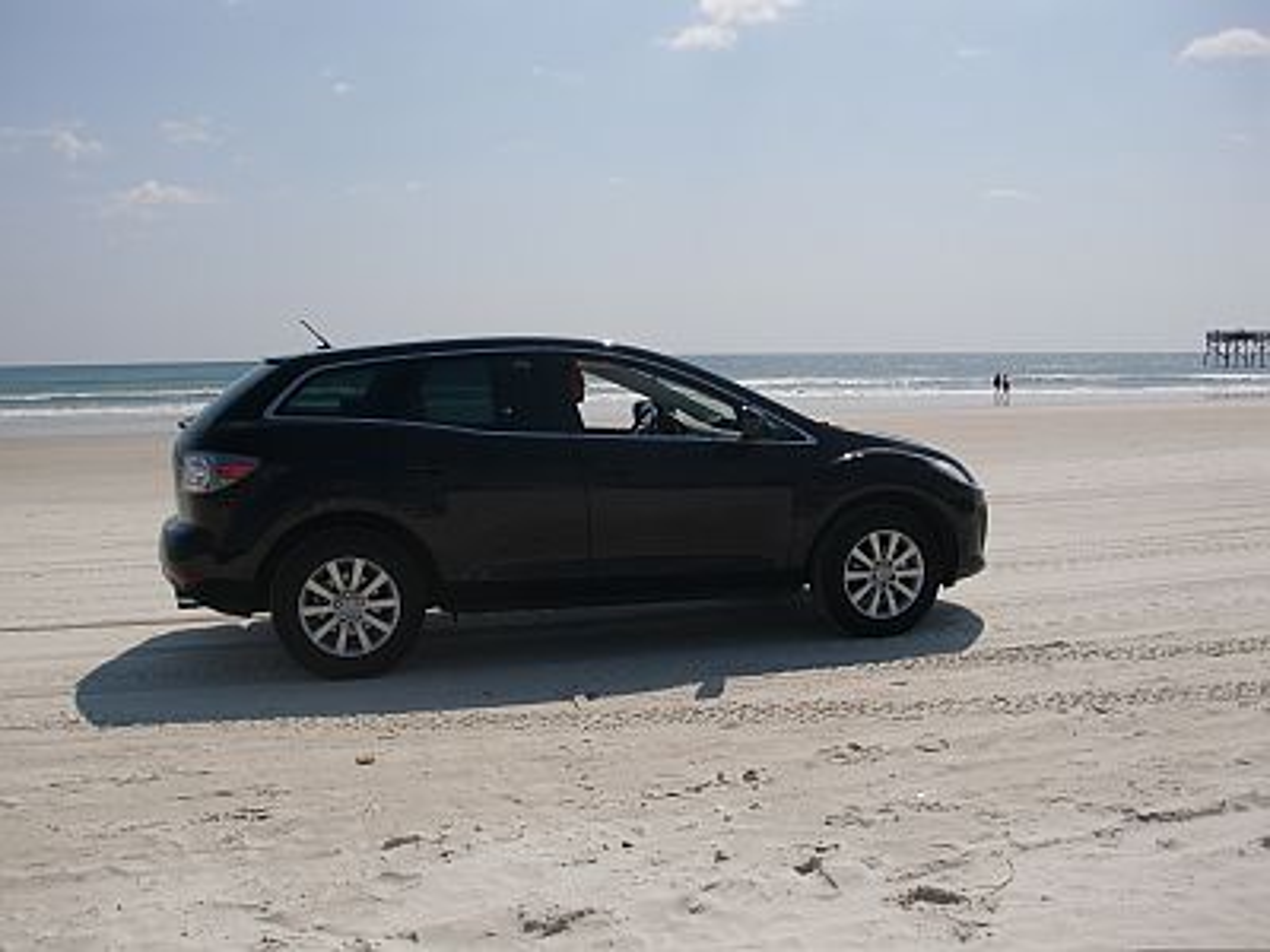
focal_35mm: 36
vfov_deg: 39.7
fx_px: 1321
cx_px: 635
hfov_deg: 51.4
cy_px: 476
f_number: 7.9
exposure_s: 1/500
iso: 64
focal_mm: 6.3
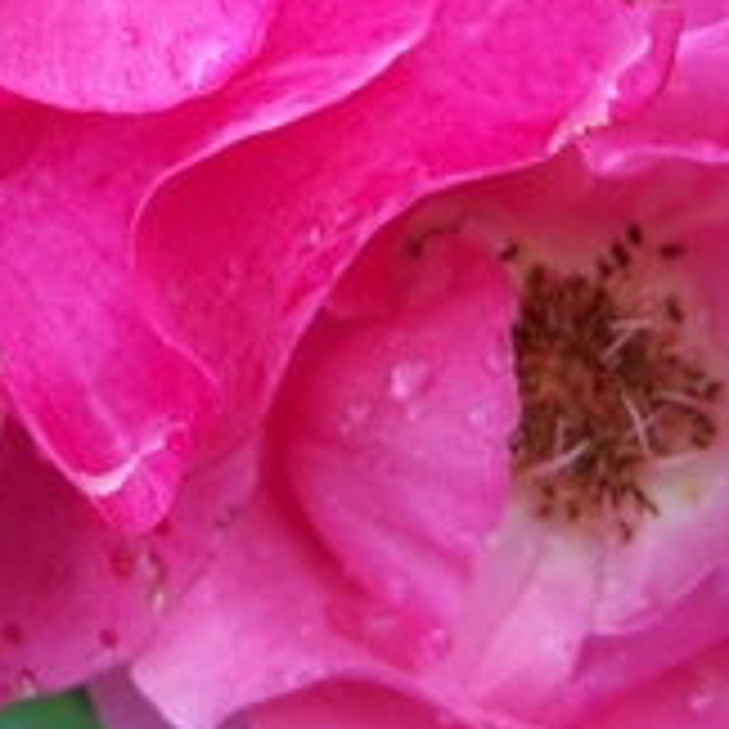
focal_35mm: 121
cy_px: -86
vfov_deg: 14.1
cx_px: -40
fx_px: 2883
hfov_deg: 14.1
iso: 125
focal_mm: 7.9
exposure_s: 1/30
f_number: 3.1
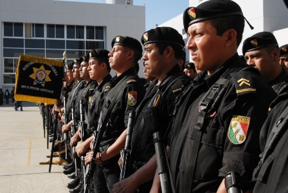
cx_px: 144
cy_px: 96
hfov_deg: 41.1
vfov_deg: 28.2
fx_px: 384
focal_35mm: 48
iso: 250
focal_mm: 32
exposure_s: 1/250
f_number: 11
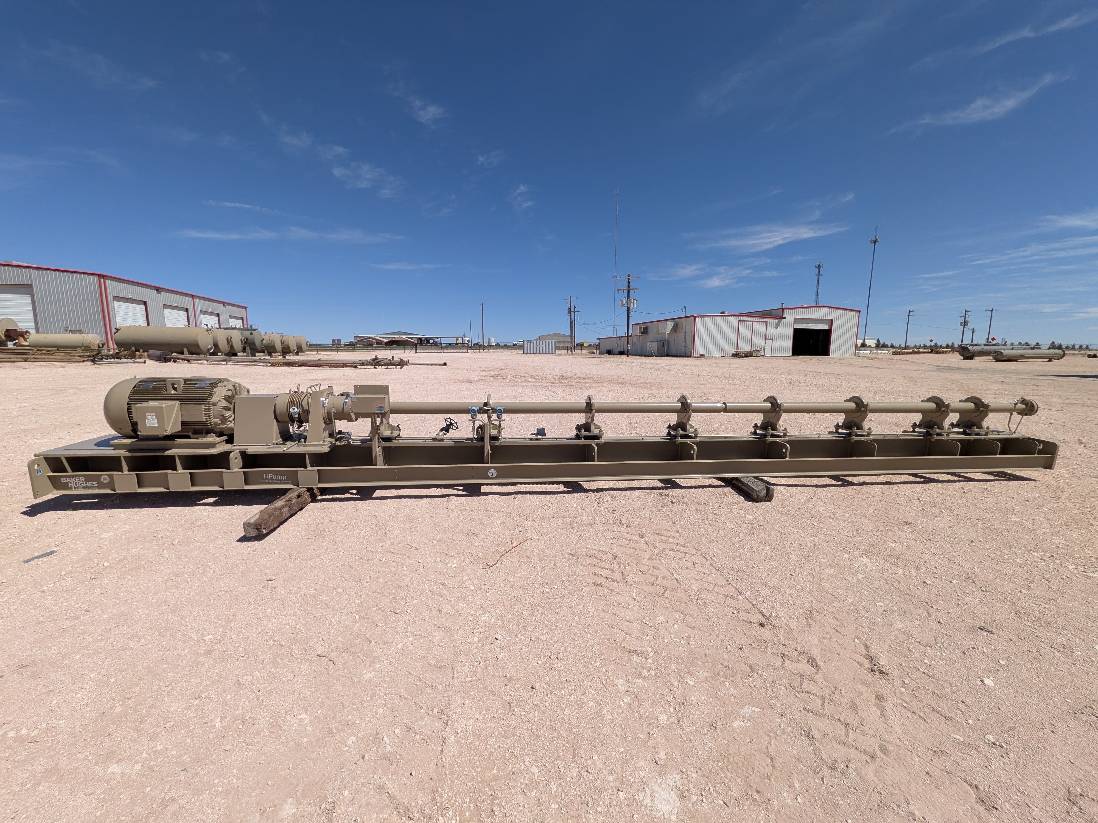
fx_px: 444
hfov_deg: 102.1
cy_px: 412
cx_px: 549
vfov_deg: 85.7
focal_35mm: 14
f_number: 2.2
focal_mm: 1.85
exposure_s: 1/3106
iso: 53
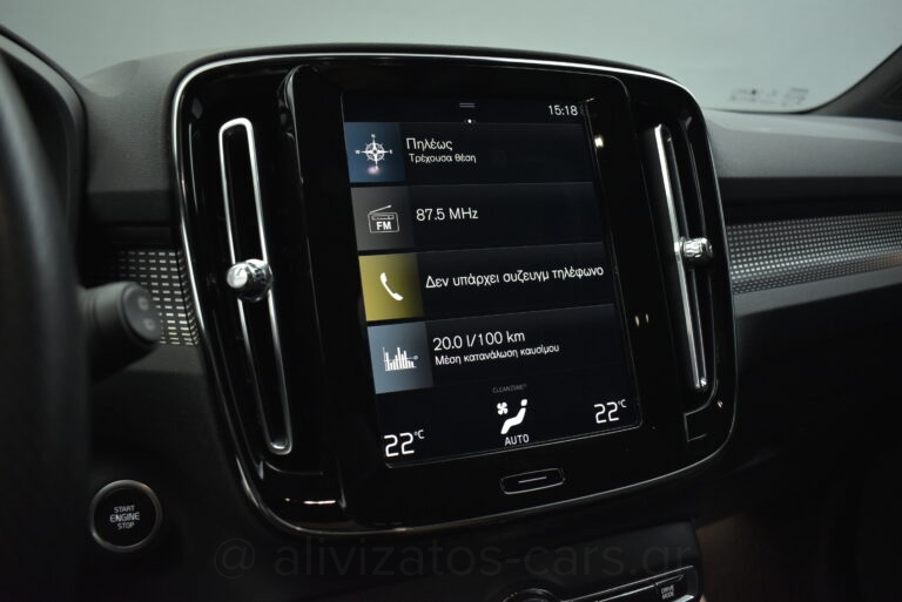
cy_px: 301
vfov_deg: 48.0
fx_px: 677
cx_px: 451
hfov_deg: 67.4
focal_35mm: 27
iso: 1600
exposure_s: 1/100
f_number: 3.5
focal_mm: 18
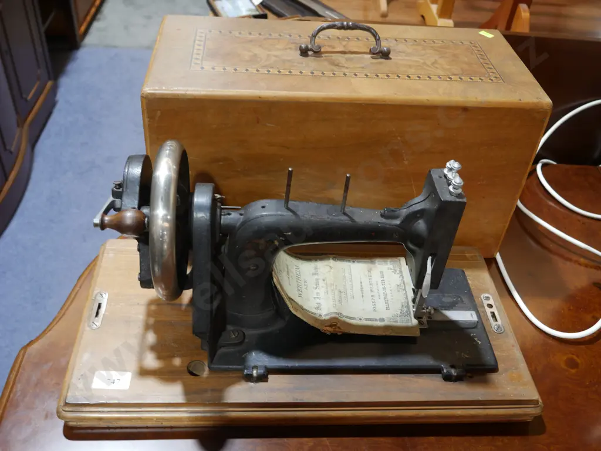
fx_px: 625
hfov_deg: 51.3
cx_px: 300
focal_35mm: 36
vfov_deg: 39.7
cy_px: 226
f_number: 4
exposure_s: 1/60
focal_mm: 18
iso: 400
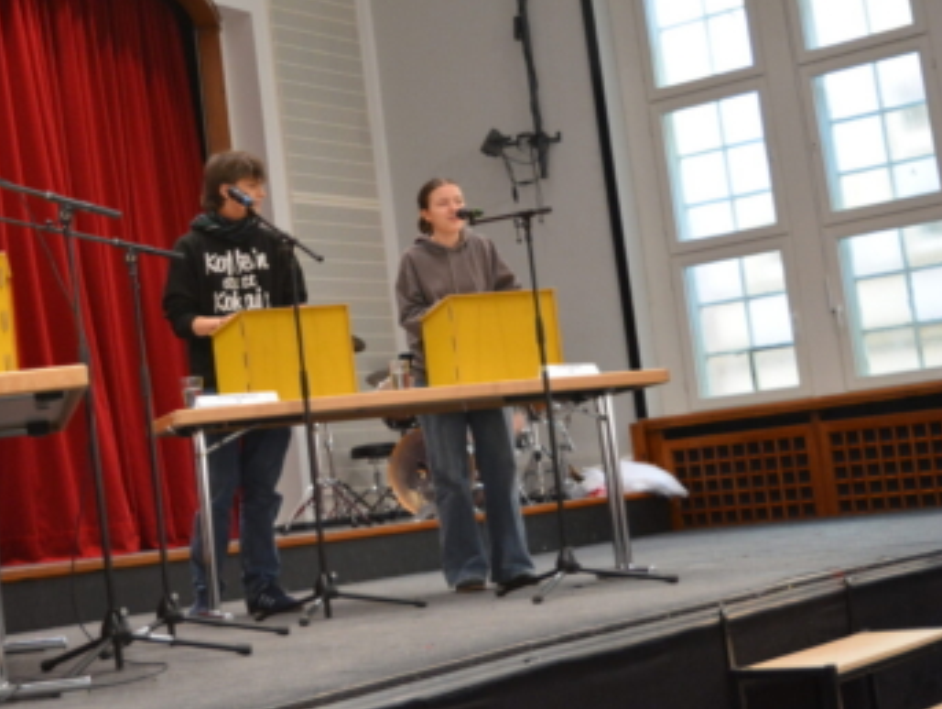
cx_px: 211
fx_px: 1791
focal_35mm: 66
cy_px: 264
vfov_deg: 22.3
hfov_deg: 28.9
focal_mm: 29
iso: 1600
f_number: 4.2
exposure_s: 1/80
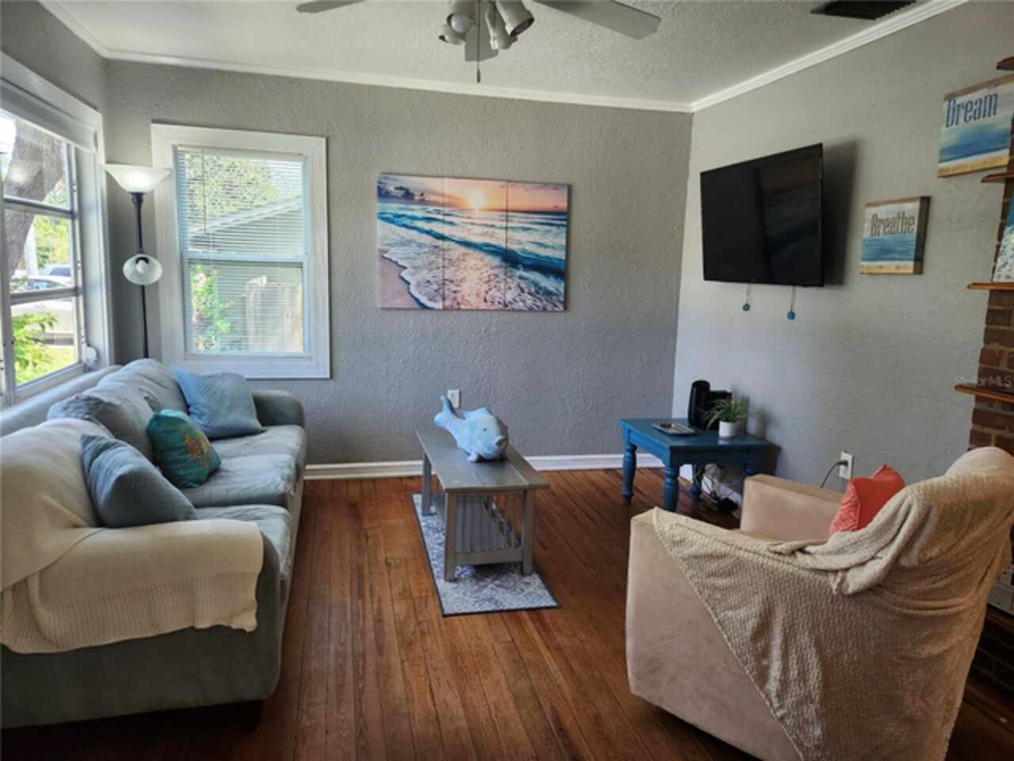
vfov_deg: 58.9
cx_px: 507
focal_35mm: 23
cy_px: 380
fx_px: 674
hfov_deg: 73.9
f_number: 1.8
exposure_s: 1/180
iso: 200
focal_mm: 5.54
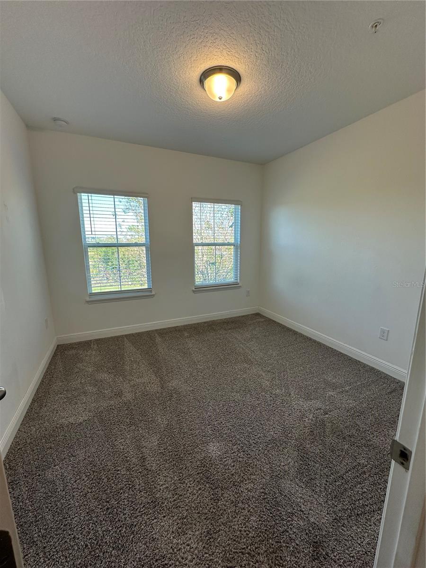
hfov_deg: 85.7
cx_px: 213
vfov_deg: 102.1
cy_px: 284
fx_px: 230
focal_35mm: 14
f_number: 2.2
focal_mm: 2.22
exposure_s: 1/120
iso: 80
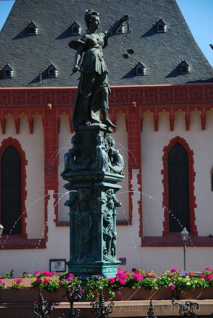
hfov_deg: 13.1
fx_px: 930
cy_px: 159
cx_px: 106
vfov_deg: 19.4
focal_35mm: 105
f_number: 5
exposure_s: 1/400
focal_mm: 70
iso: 110
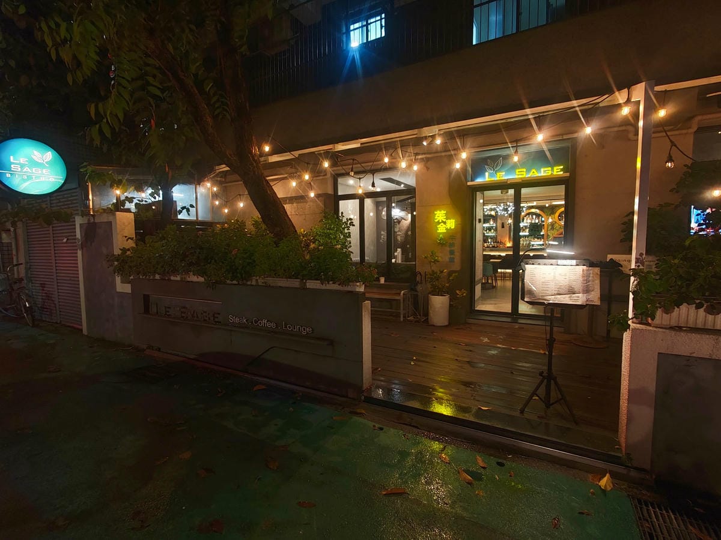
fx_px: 292
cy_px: 270
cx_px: 360
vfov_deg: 85.7
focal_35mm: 14
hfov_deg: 102.1
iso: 640
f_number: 1.8
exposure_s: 1/17.1
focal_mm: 2.03
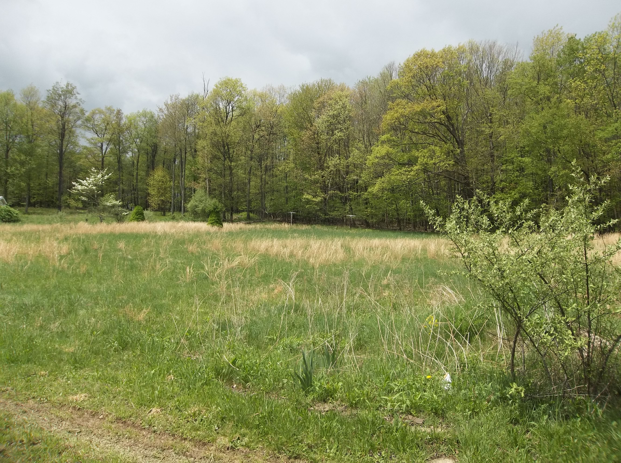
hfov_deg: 65.4
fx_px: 484
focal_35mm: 27
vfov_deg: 51.2
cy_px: 232
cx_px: 310
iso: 80
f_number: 8.9
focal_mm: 4.9
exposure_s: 1/200
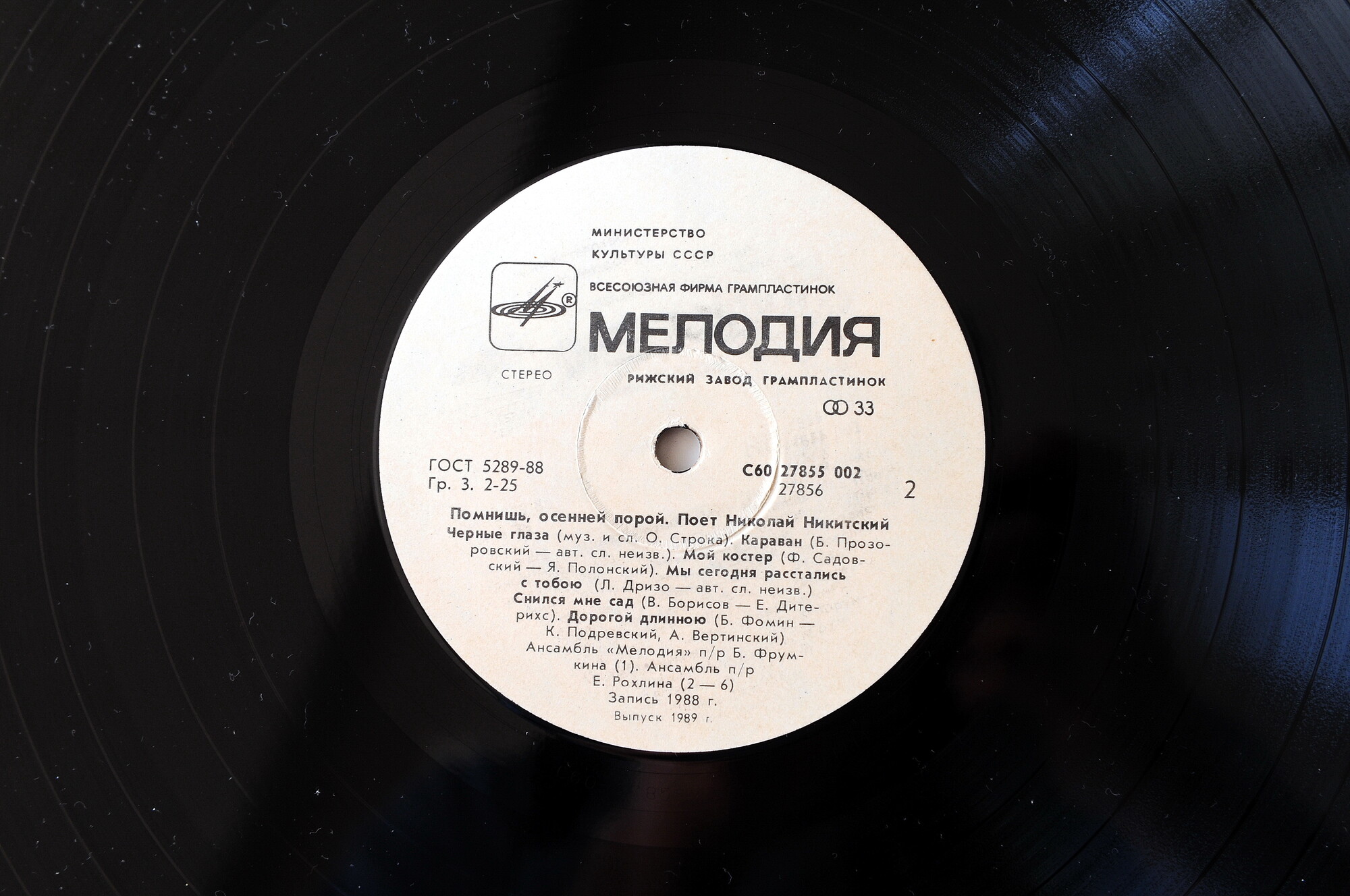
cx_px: 675
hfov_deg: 38.9
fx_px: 1910
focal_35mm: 51
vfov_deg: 26.4
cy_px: 448
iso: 320
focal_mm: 34
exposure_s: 1/125
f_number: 5.6
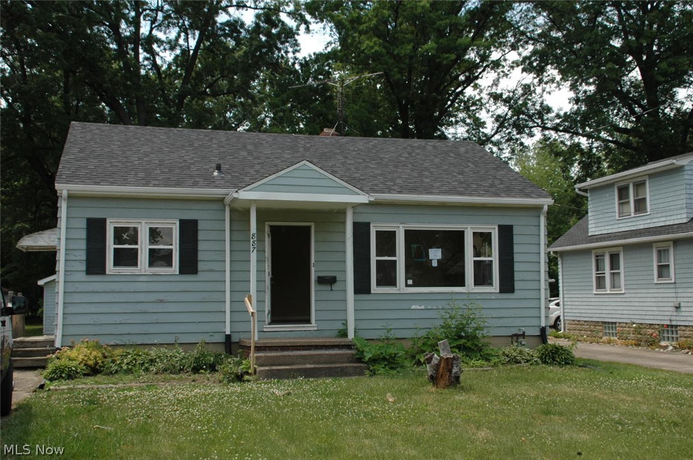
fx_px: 721
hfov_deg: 51.3
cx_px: 346
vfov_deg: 35.4
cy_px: 230
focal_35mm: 38
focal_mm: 25
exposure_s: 1/400
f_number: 10
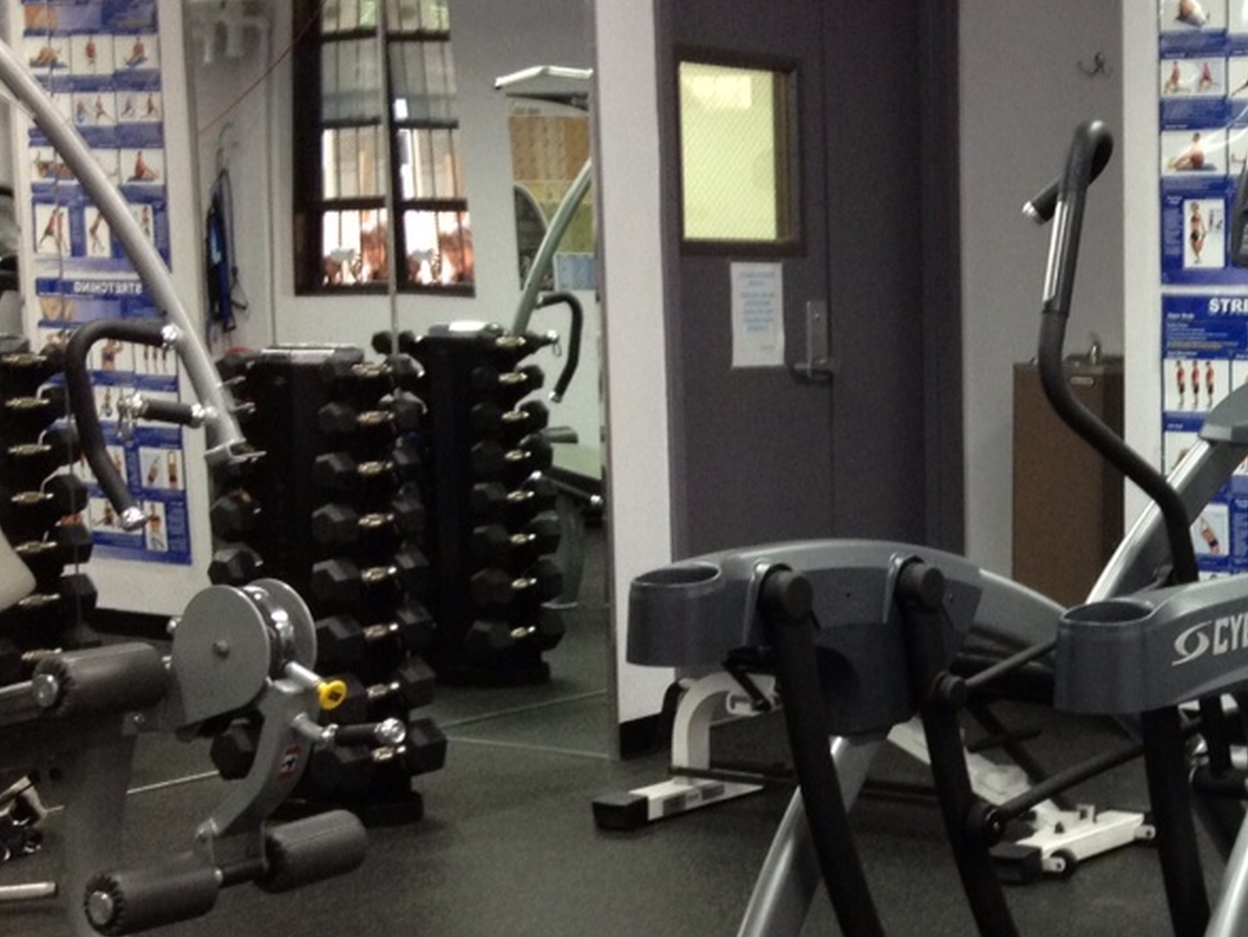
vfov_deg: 19.4
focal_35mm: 76
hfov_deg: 24.3
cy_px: 547
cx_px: 1290
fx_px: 2741
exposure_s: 1/20
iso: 160
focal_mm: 4.28
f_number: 2.4
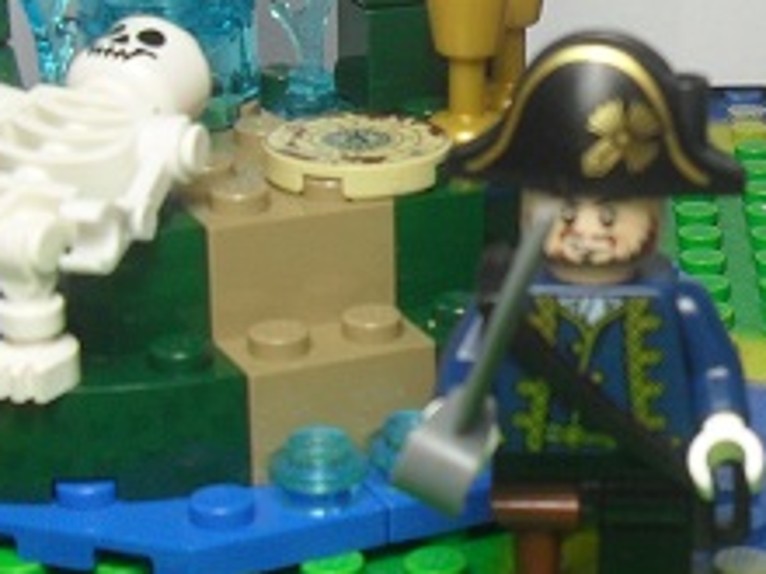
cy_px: 271
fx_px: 2257
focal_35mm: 102
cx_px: 1006
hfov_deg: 18.0
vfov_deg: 14.5
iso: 100
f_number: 3.2
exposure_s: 1/125
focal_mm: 6.3
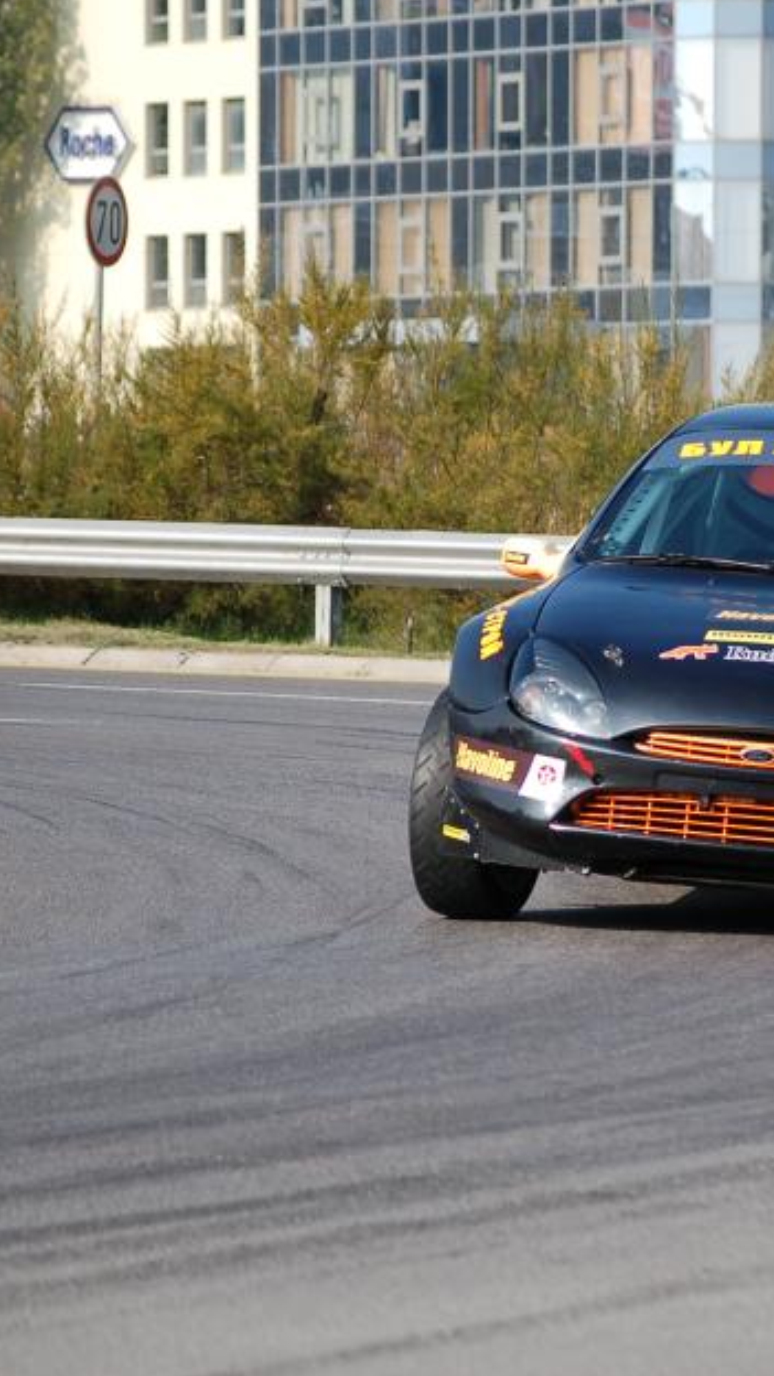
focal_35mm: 237
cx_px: 651
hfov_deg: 5.1
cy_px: 636
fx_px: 8647
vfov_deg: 9.1
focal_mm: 92
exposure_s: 1/1000
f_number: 4.5
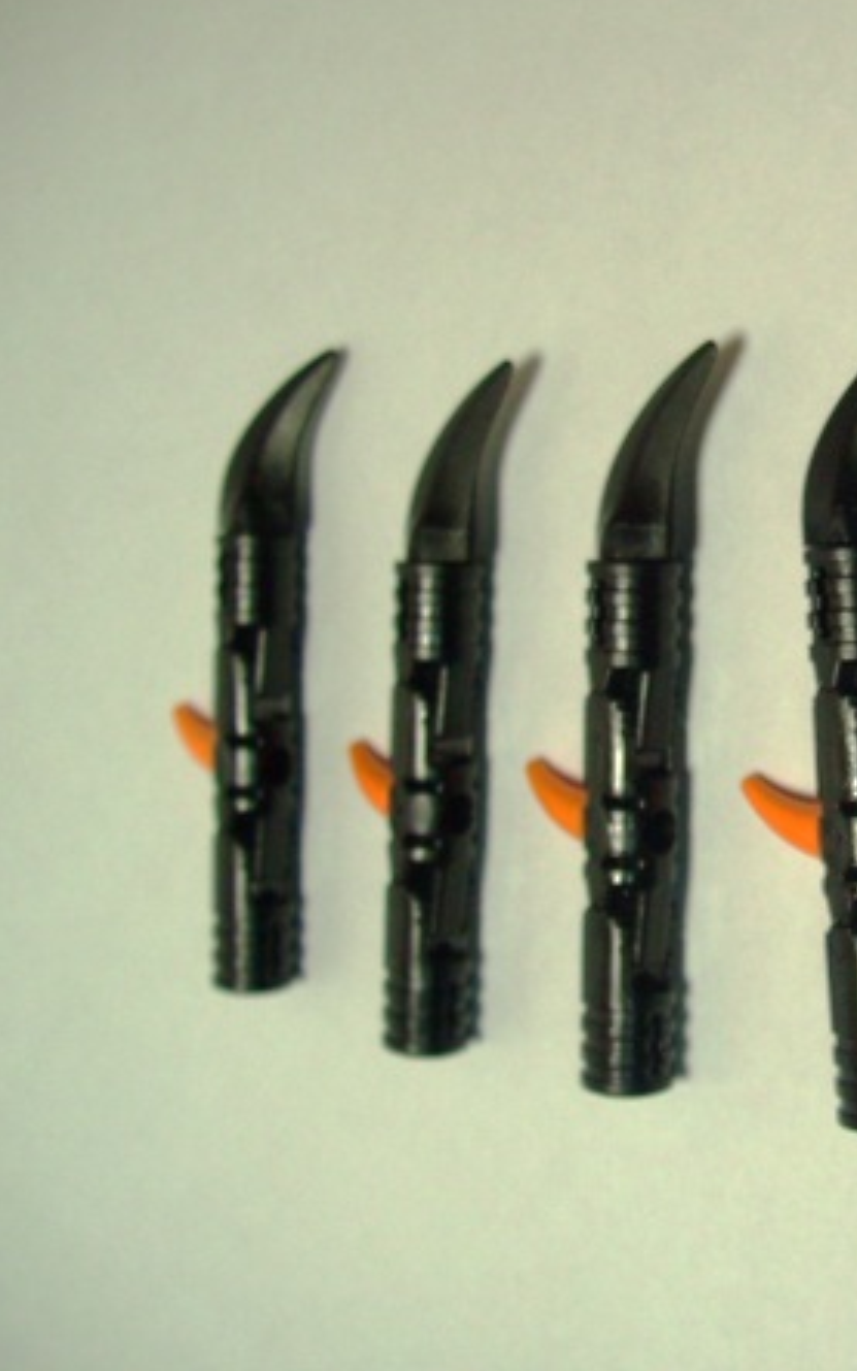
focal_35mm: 49
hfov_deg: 25.0
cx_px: 866
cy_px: 730
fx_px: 1831
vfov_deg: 41.0
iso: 80
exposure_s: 1/80
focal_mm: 5.7
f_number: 2.9
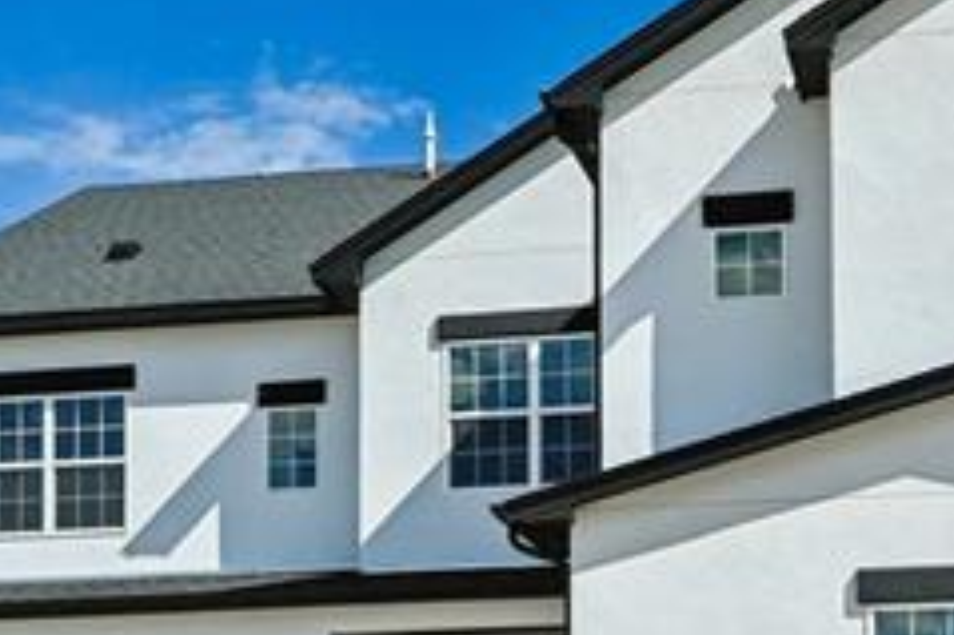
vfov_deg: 17.4
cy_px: 601
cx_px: 601
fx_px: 2039
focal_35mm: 77
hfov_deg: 26.2
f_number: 5.6
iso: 320
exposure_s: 1/3200
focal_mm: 18
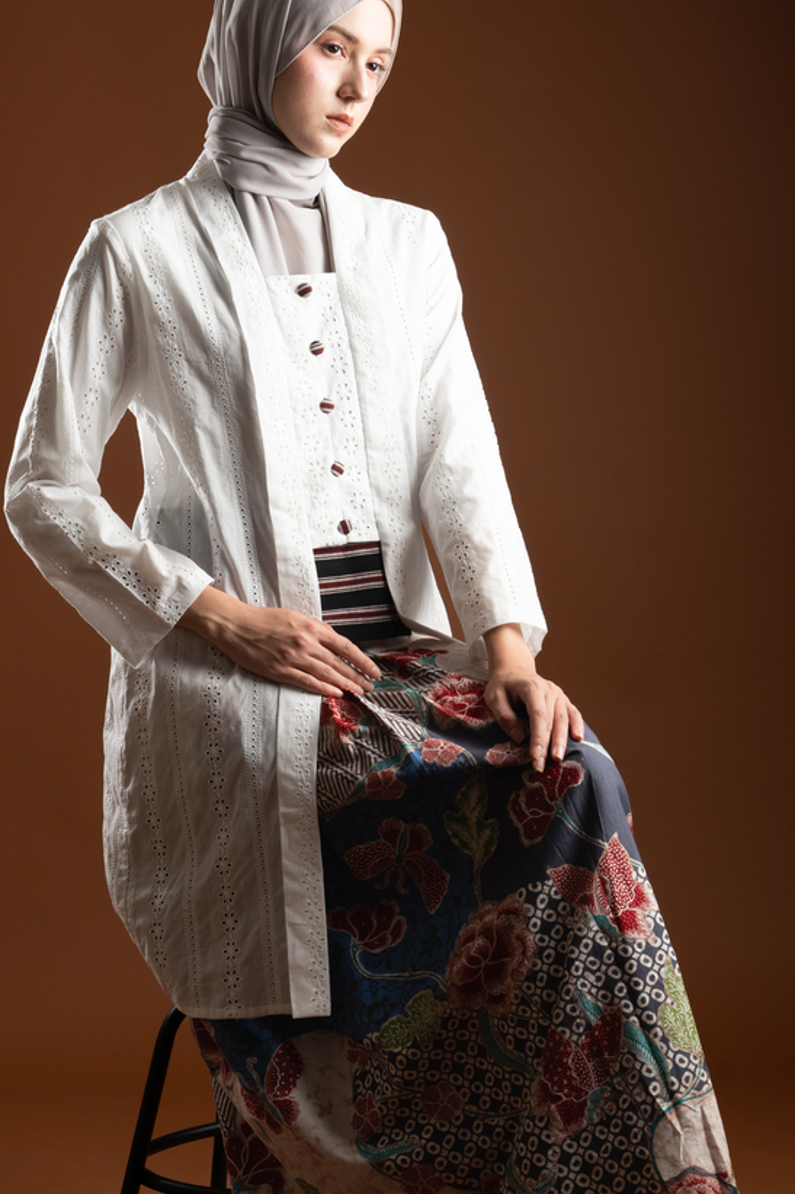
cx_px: 378
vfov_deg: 27.3
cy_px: 644
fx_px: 2452
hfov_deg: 18.4
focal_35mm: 74
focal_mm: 45
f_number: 8
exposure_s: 1/160
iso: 100
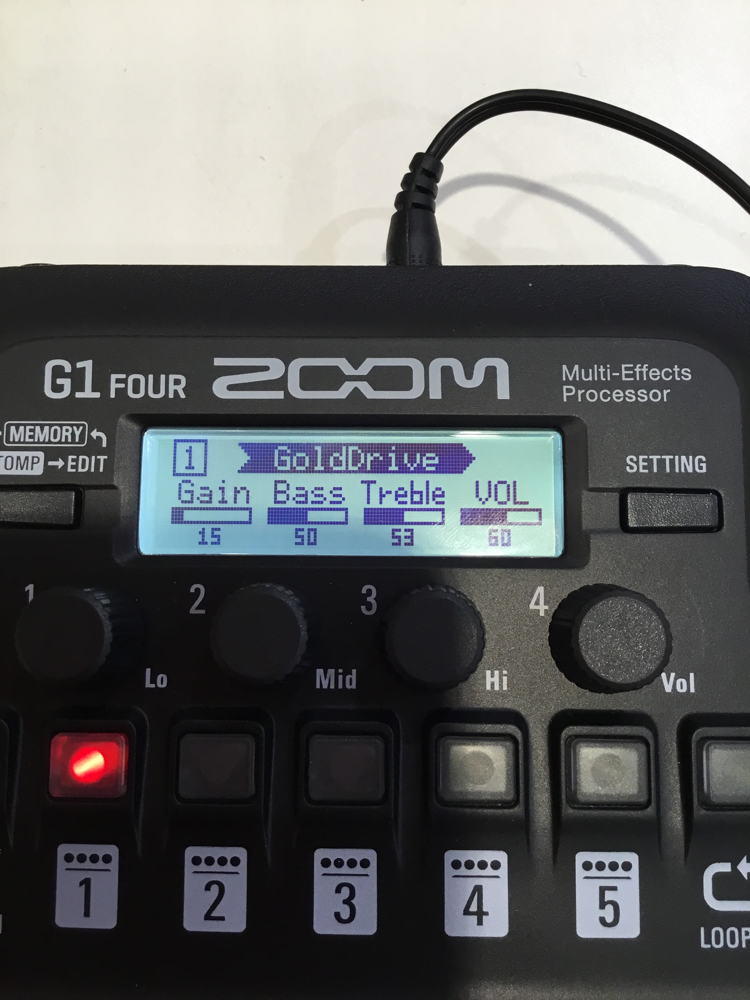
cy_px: 500
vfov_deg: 58.4
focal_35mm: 31
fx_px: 896
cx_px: 375
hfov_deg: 45.4
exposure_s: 1/30
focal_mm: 3.3
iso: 32
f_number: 2.4
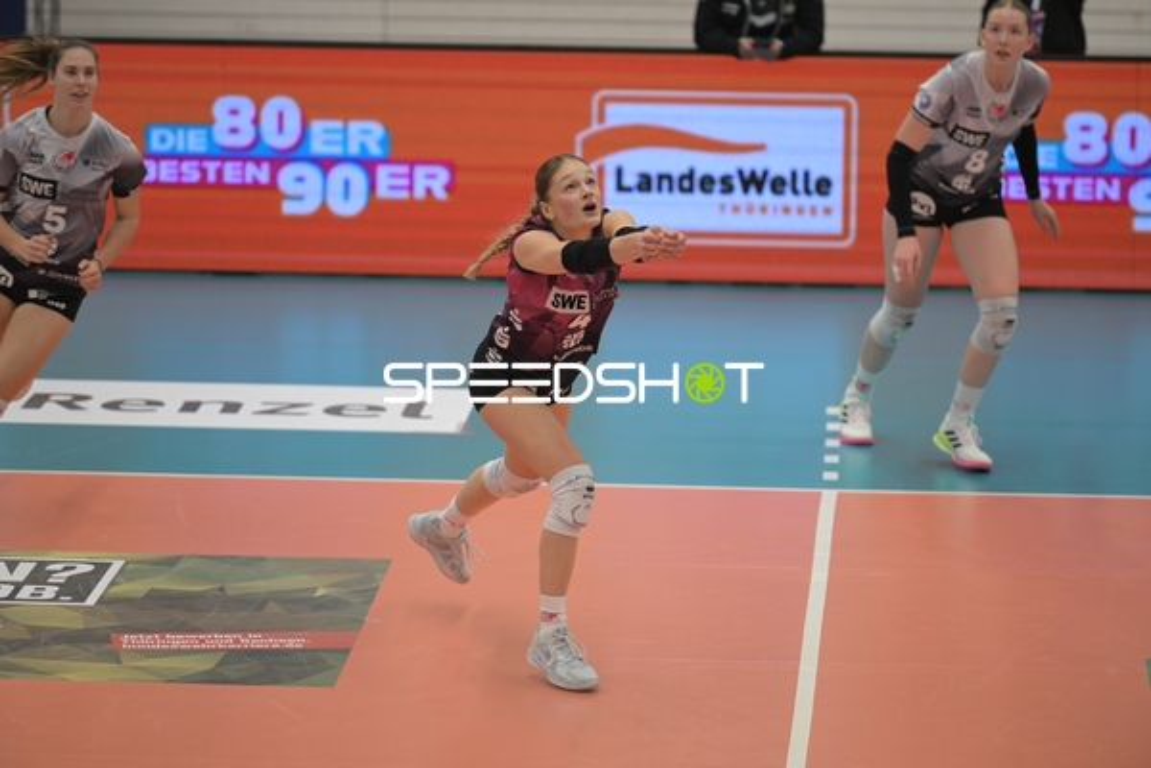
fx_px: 5914
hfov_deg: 11.1
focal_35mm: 185
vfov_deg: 7.4
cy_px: 384
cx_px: 576
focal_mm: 185
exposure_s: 1/640
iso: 2000
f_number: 3.2
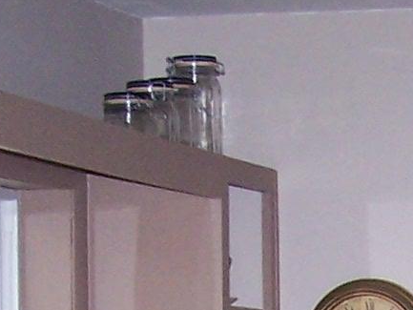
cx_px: 604
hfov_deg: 8.6
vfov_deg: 6.3
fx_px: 2697
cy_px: 750
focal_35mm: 226
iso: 140
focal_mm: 6.3
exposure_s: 1/60
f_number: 2.8
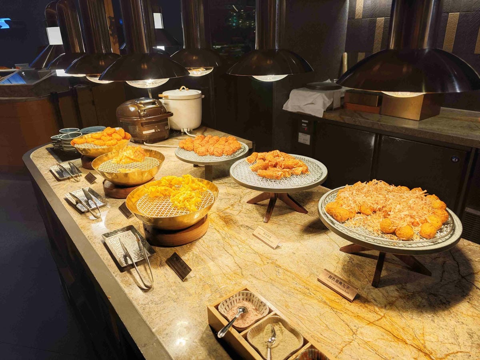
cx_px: 240
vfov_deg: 58.9
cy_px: 180
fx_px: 319
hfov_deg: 73.9
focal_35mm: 23
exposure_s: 1/121
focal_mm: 8.72
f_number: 2
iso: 400
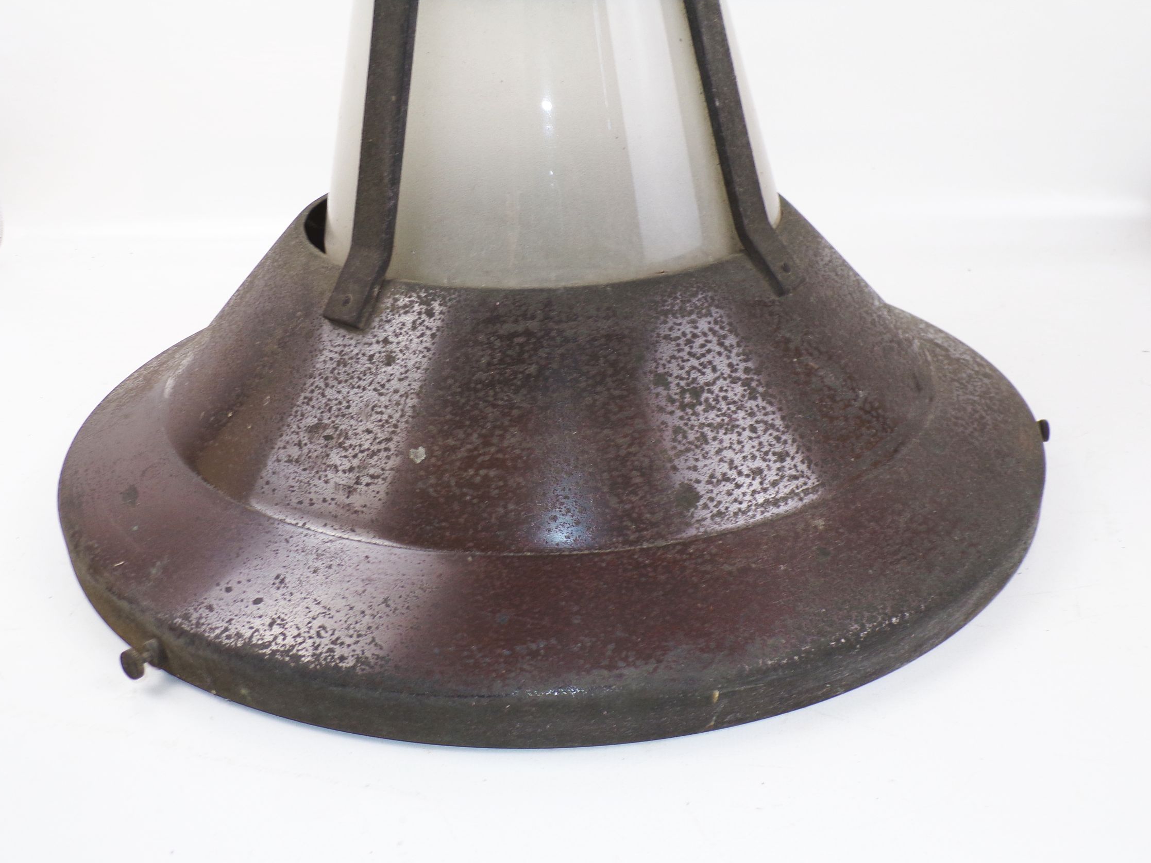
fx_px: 1097
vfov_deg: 42.9
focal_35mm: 33
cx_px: 589
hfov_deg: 55.3
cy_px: 443
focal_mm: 5.8
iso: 80
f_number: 3.2
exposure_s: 1/40
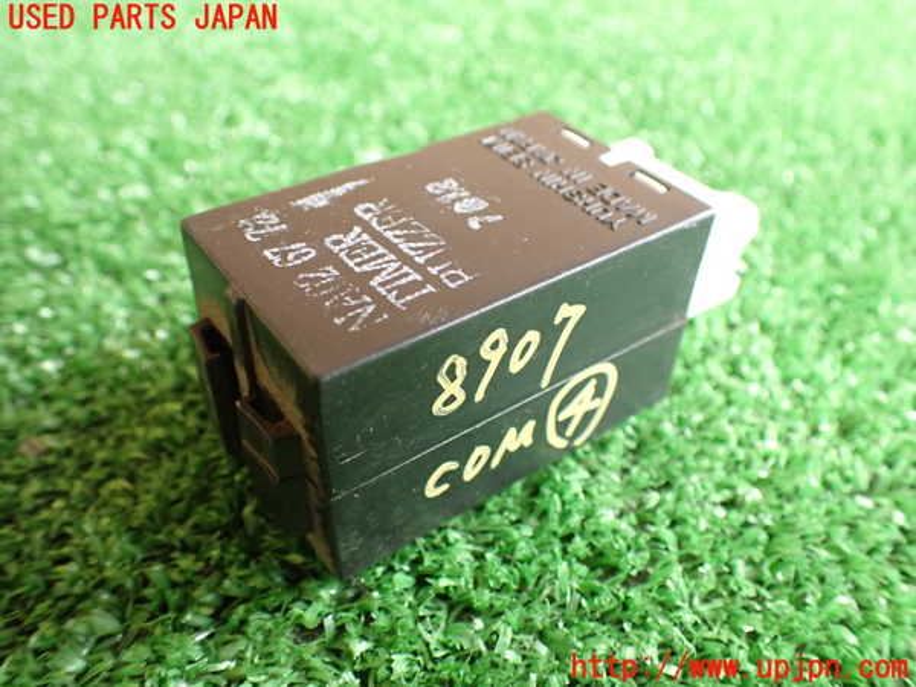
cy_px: 344
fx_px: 794
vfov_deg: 46.8
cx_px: 458
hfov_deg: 60.0
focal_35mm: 30
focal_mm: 5.4
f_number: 2.3
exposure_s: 1/60
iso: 800
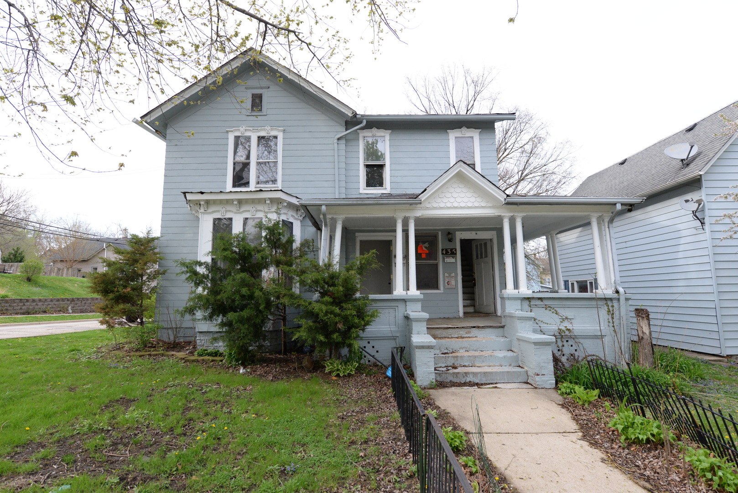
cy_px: 246
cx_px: 369
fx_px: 390
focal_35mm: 19
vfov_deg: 64.6
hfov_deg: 86.9
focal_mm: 19
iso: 1250
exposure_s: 1/1600
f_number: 5.6
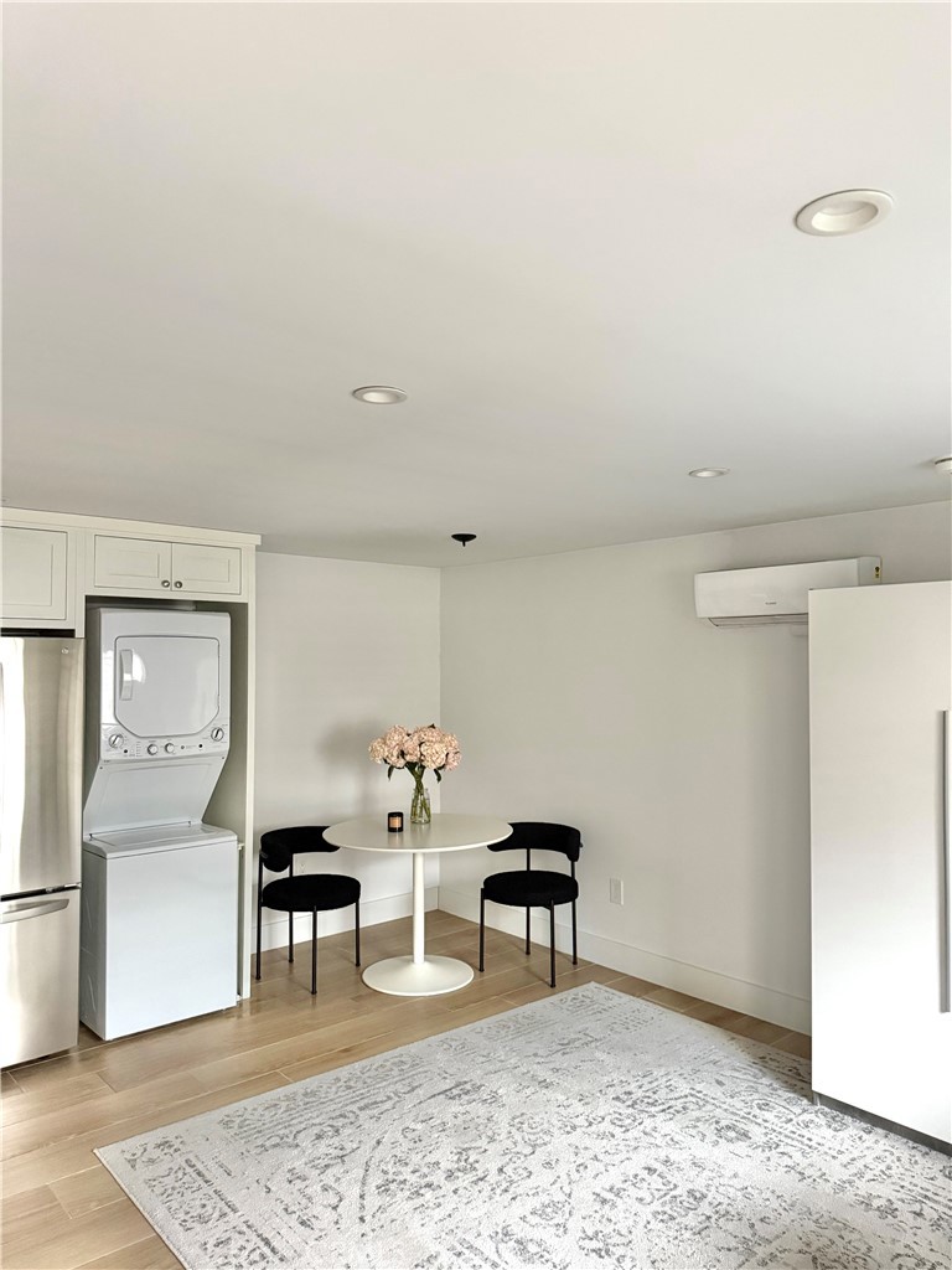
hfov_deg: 56.8
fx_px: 880
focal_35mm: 24
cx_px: 476
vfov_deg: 71.6
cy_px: 635
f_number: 1.78
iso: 640
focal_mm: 6.76
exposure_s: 1/40
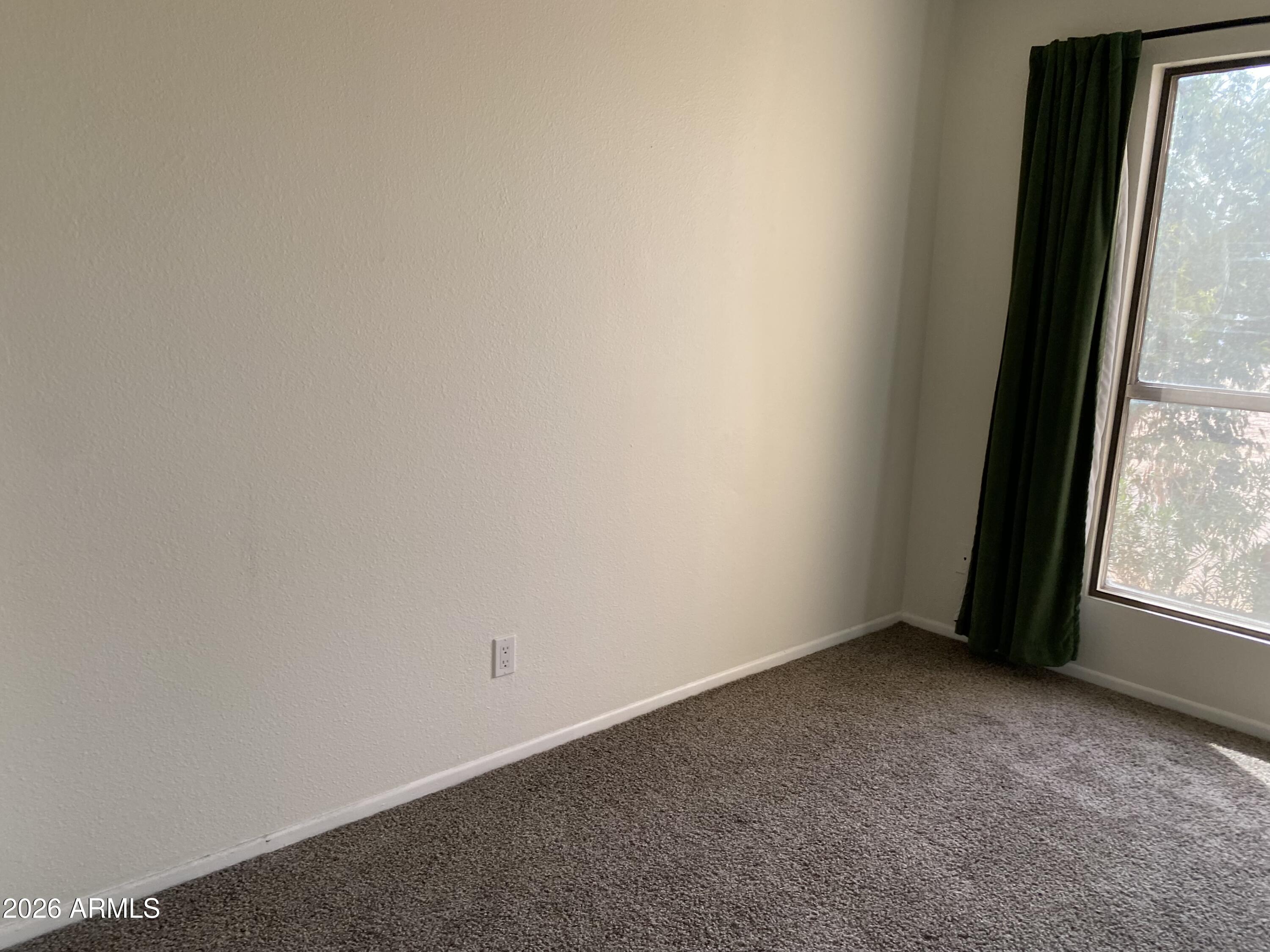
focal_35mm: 26
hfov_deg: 67.3
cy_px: 476
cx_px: 635
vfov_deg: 53.1
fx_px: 954
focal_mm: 4.25
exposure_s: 1/121
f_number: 1.8
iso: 100
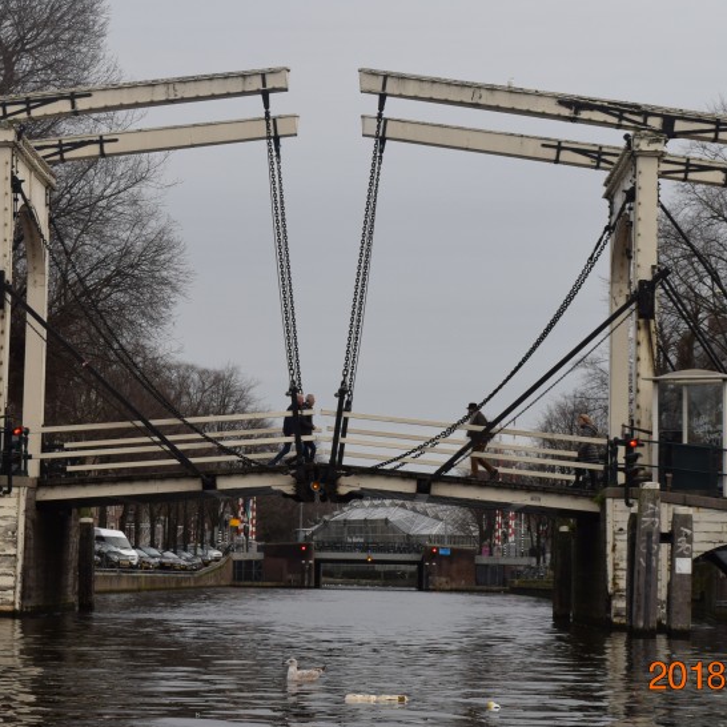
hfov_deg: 15.8
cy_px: 290
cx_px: 290
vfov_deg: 15.8
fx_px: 2614
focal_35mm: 110
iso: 400
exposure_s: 1/250
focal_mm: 46
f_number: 8
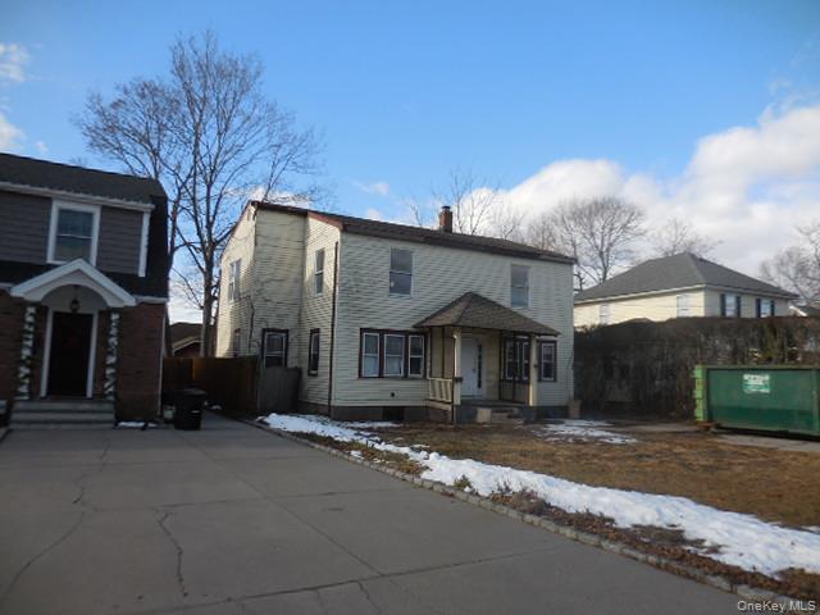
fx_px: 592
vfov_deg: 54.9
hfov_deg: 69.4
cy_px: 308
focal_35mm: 25
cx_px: 410
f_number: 3.3
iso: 125
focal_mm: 4.5
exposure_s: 1/1000
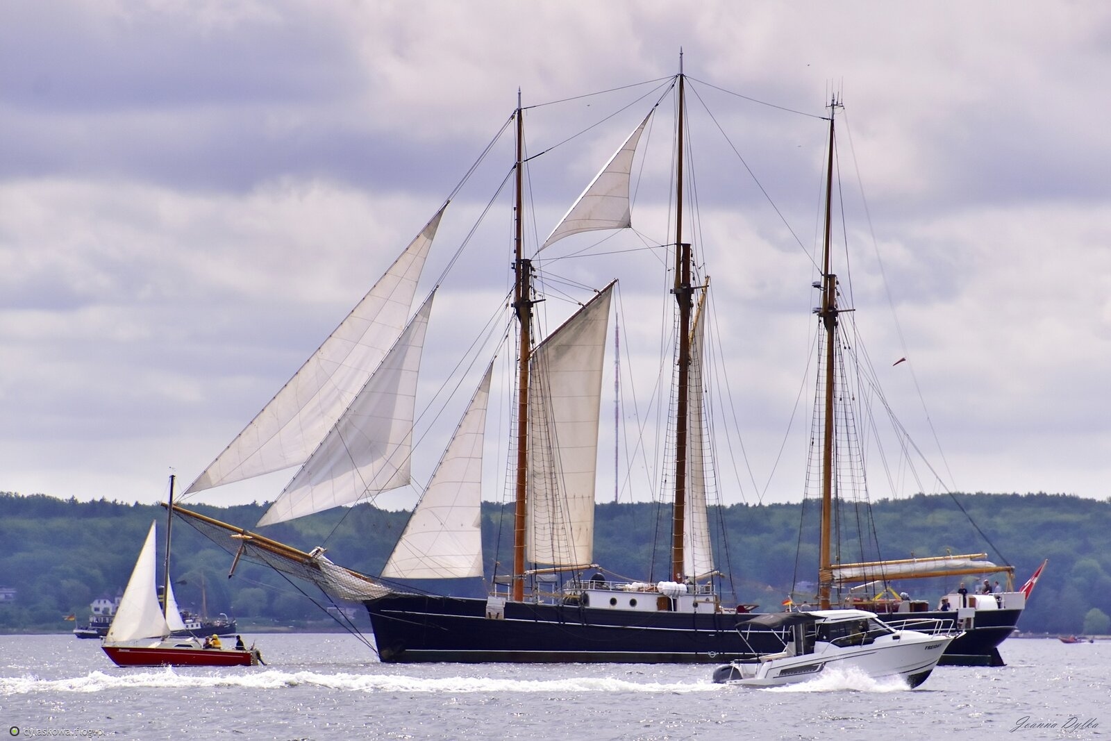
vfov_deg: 6.5
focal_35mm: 210
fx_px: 6481
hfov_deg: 9.8
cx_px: 556
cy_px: 370
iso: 720
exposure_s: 1/4000
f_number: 6
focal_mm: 140
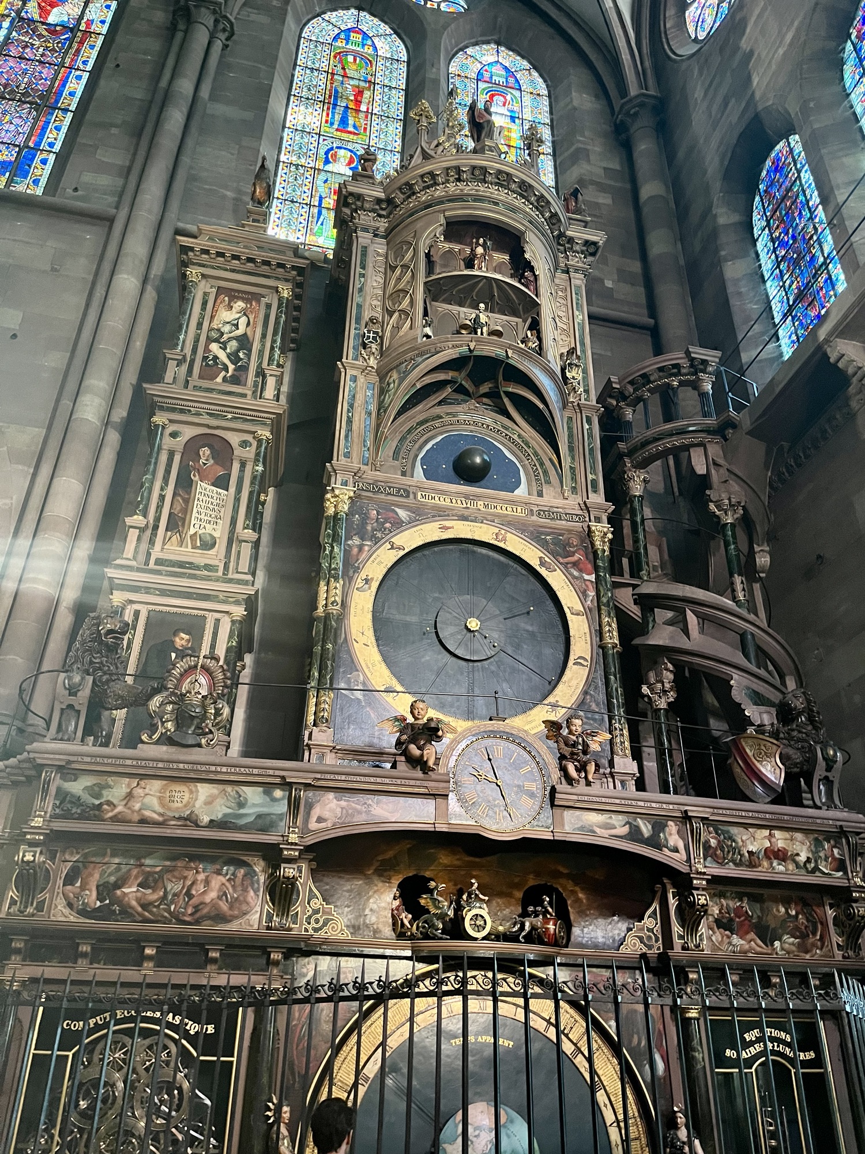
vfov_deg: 67.3
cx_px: 432
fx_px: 866
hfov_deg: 53.1
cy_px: 577
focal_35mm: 26
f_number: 1.6
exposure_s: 1/33
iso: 500
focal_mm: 5.1
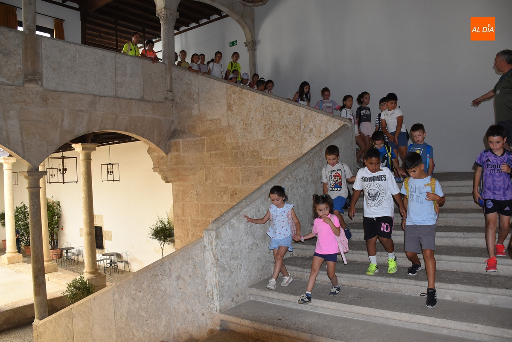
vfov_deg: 48.0
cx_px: 256
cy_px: 171
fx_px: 384
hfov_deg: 67.3
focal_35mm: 27
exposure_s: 1/100
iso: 800
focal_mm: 18
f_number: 5
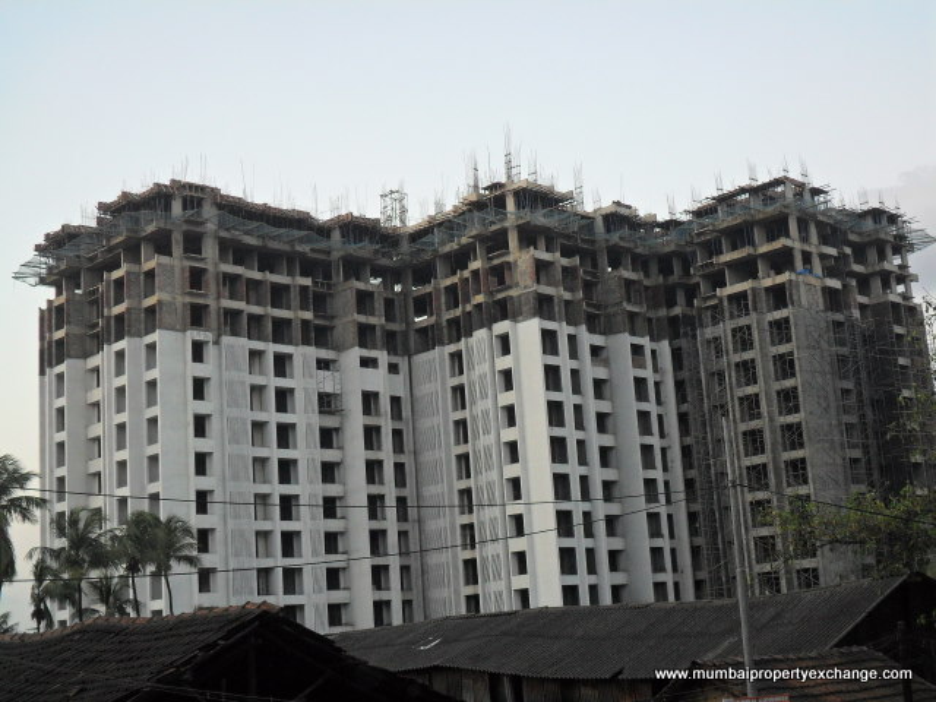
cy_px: 351
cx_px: 468
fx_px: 1406
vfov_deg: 28.0
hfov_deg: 36.8
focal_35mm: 52
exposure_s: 1/45
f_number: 5
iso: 200
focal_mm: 9.3
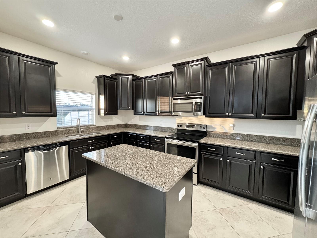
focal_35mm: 14
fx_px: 128
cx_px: 158
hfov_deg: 102.1
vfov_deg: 85.7
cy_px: 119
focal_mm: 2.22
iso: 640
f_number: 2.2
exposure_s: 1/60
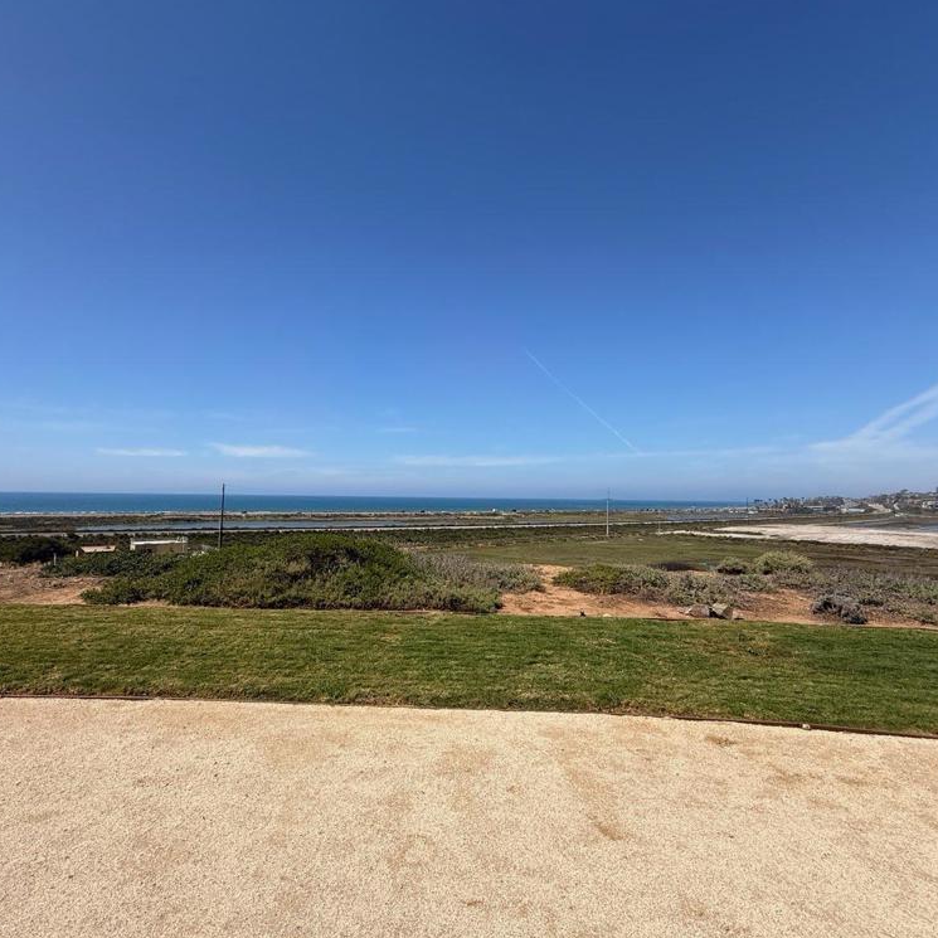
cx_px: 405
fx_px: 521
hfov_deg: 83.5
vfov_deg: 84.0
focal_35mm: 17
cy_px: 477
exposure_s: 1/2717
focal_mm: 2.22
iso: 50
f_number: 2.2
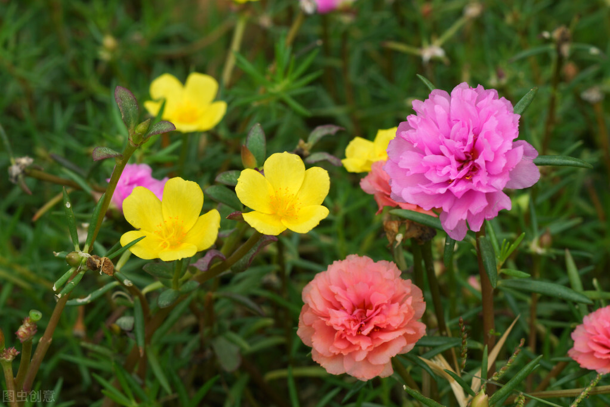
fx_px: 2541
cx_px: 305
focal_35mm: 150
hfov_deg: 13.7
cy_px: 204
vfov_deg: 9.1
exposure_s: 1/100
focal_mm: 100
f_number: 10
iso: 100
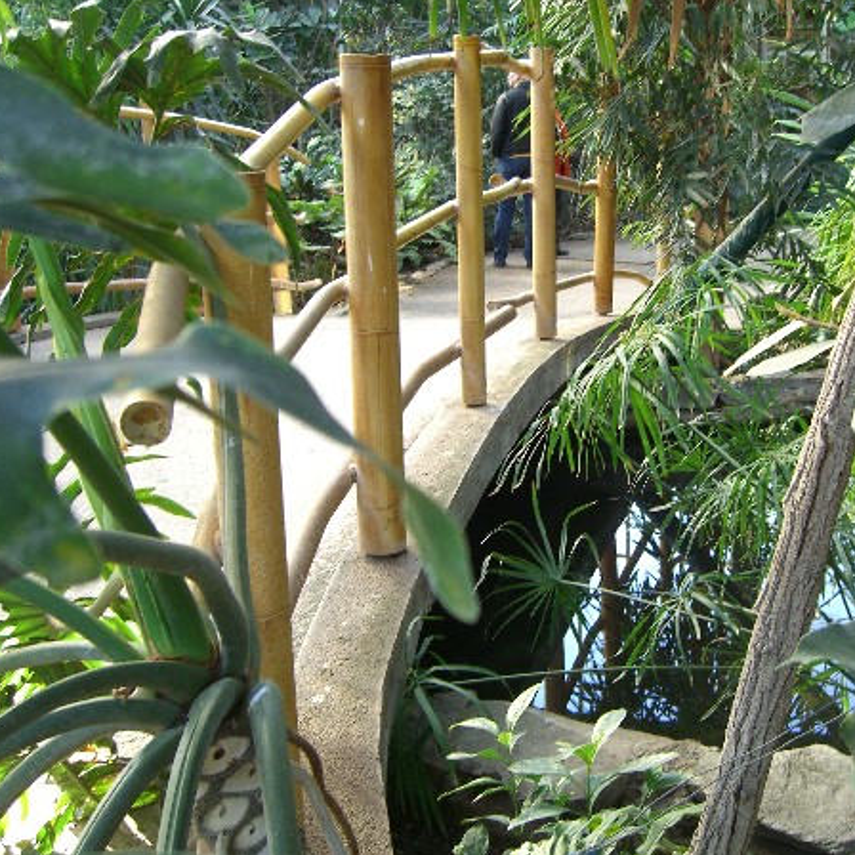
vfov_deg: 36.8
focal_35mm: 46
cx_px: 546
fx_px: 1285
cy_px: 420
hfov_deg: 36.5
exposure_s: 1/50
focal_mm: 7.9
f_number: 2.8
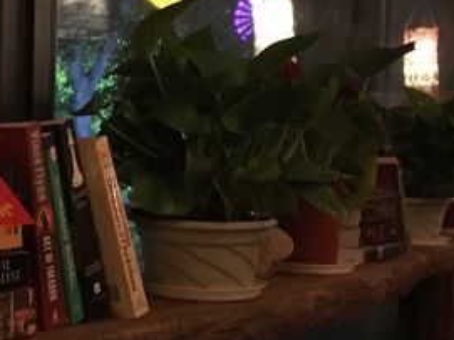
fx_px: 983
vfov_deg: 19.6
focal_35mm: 75
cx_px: 60
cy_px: 182
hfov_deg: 25.3
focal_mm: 4.15
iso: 800
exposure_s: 1/17
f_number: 2.2
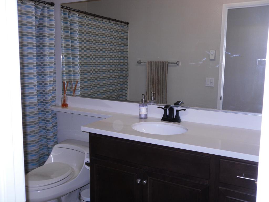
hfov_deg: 52.6
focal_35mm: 35
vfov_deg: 40.7
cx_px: 134
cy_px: 101
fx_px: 272
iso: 100
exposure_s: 1/45
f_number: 3.5
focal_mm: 6.3
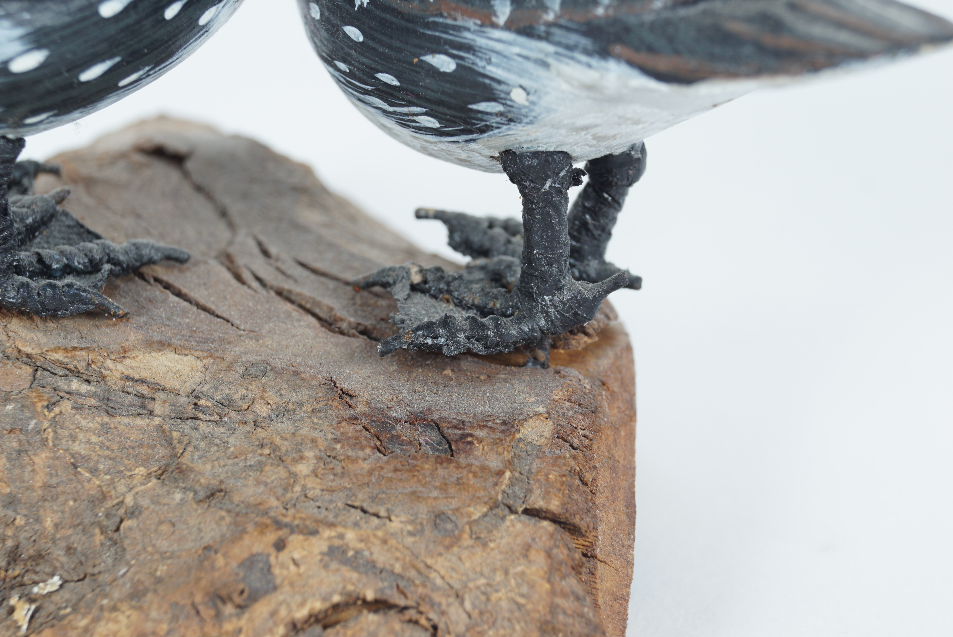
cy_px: 318
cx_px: 476
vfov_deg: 16.6
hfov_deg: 24.6
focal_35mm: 82
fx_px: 2185
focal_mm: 55
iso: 100
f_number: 14
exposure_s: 1/125
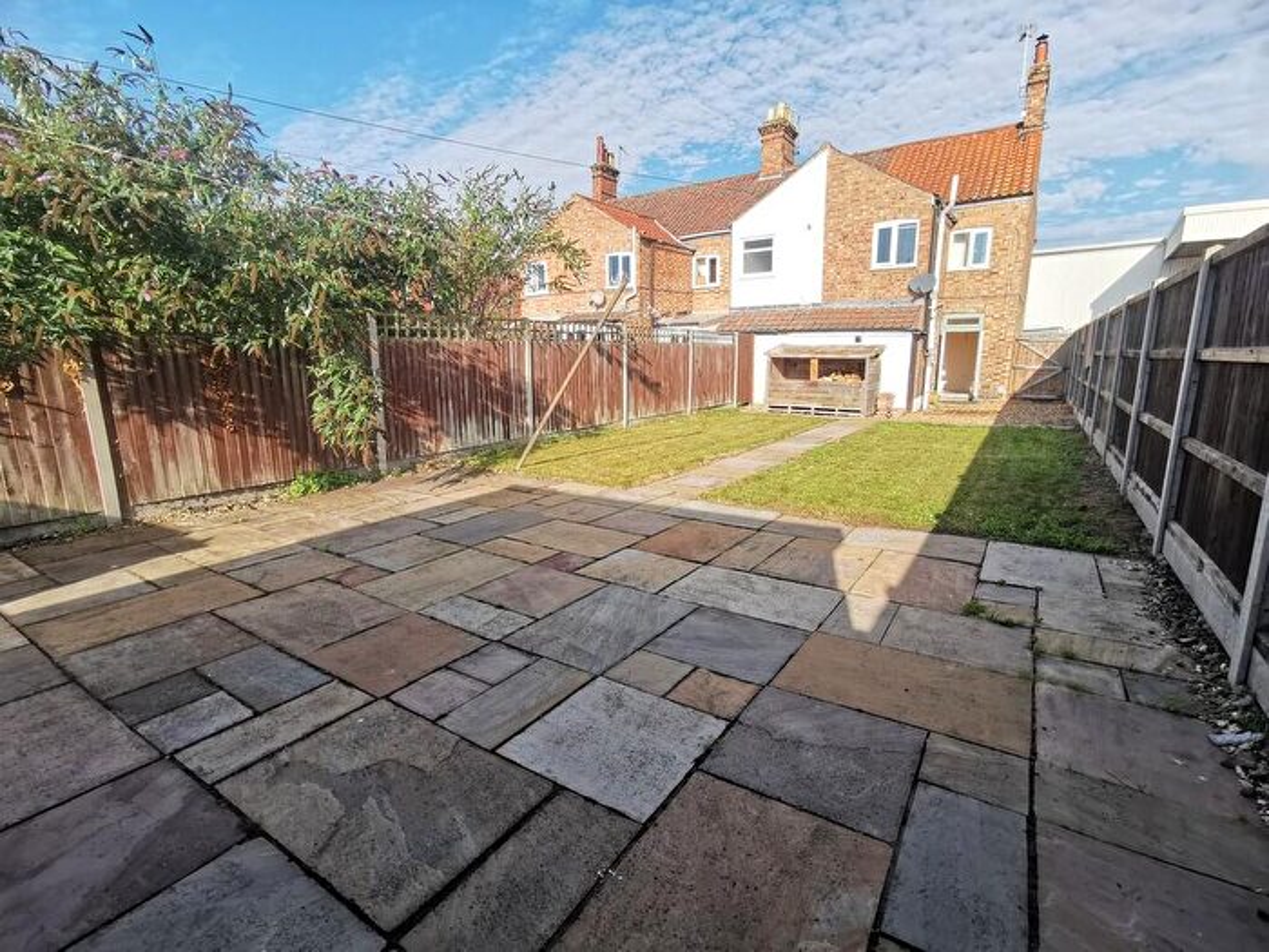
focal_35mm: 17
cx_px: 634
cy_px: 476
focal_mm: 2.26
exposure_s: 1/578
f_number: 2.2
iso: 50
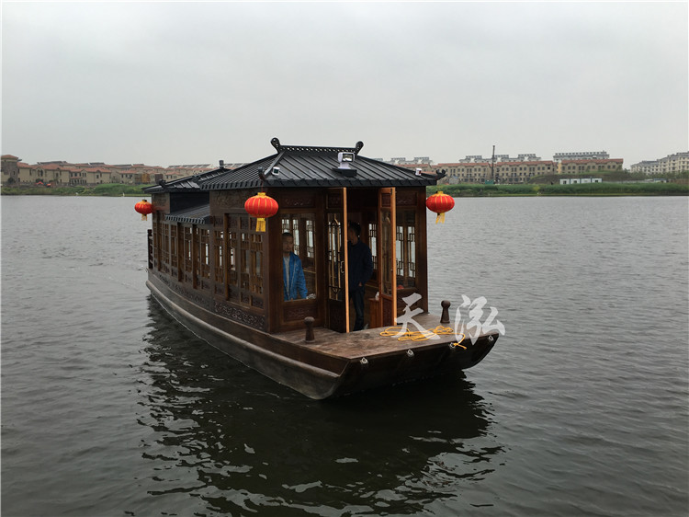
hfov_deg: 61.7
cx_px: 344
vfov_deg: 48.2
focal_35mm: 29
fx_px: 577
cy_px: 258
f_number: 2.2
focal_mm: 4.15
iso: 25
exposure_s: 1/164
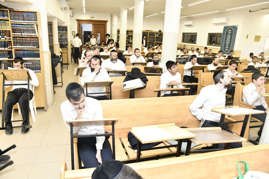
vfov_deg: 53.1
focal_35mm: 24
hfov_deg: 73.8
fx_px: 179
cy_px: 90
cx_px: 134
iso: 800
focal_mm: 24
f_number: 5
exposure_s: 1/125
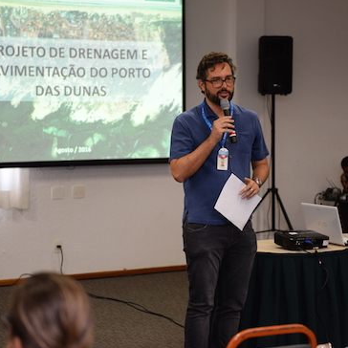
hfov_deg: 19.3
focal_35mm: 90
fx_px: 1024
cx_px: 184
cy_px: 174
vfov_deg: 19.3
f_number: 2.8
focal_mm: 70
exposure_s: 1/160
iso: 1250
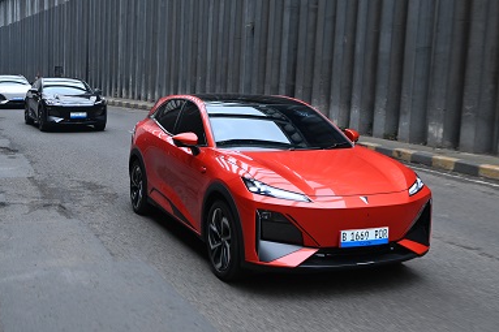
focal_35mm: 47
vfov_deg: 28.6
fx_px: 651
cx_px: 219
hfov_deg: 41.9
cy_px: 146
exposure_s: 1/200
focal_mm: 30
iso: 100
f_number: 4
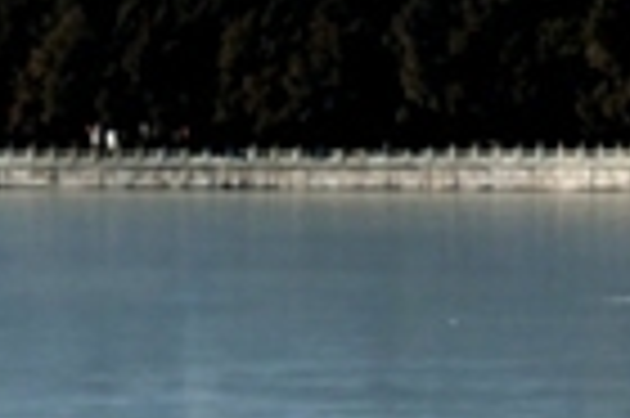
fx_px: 5454
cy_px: -101
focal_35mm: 312
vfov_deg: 4.4
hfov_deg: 6.6
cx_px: 130
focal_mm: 16.24
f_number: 3.2
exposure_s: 1/2000
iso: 125
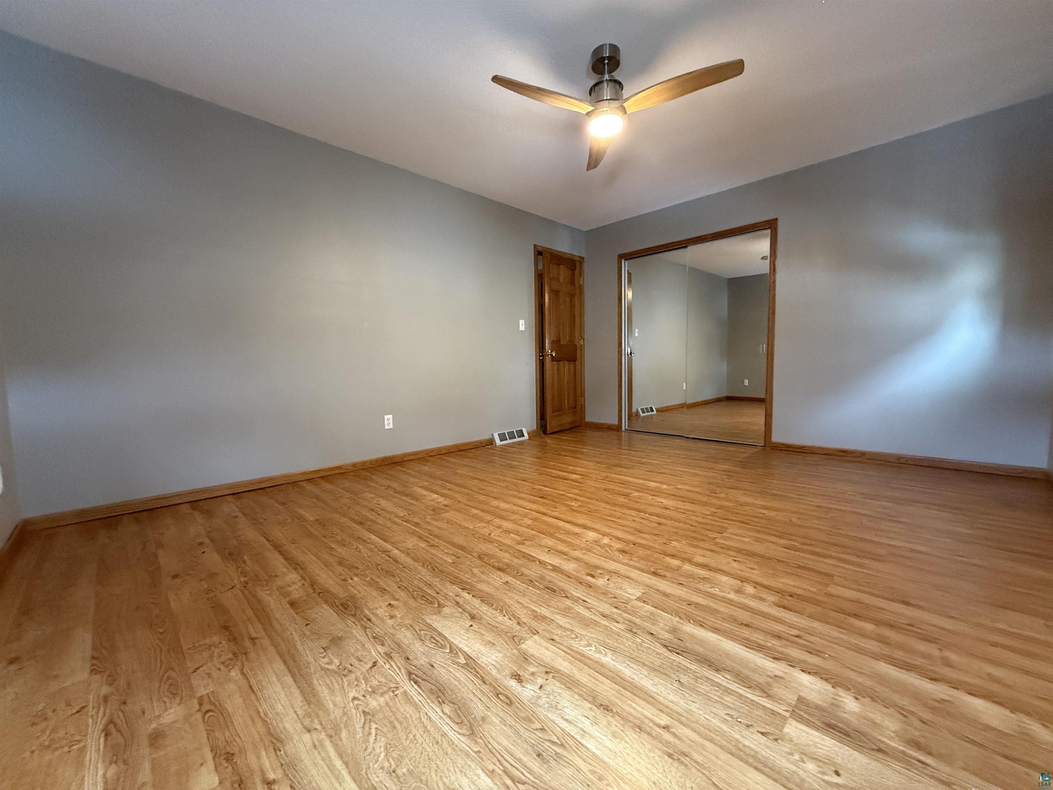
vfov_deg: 85.7
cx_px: 526
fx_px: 426
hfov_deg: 102.1
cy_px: 395
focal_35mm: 14
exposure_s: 1/60
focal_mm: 2.22
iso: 800
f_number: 2.2
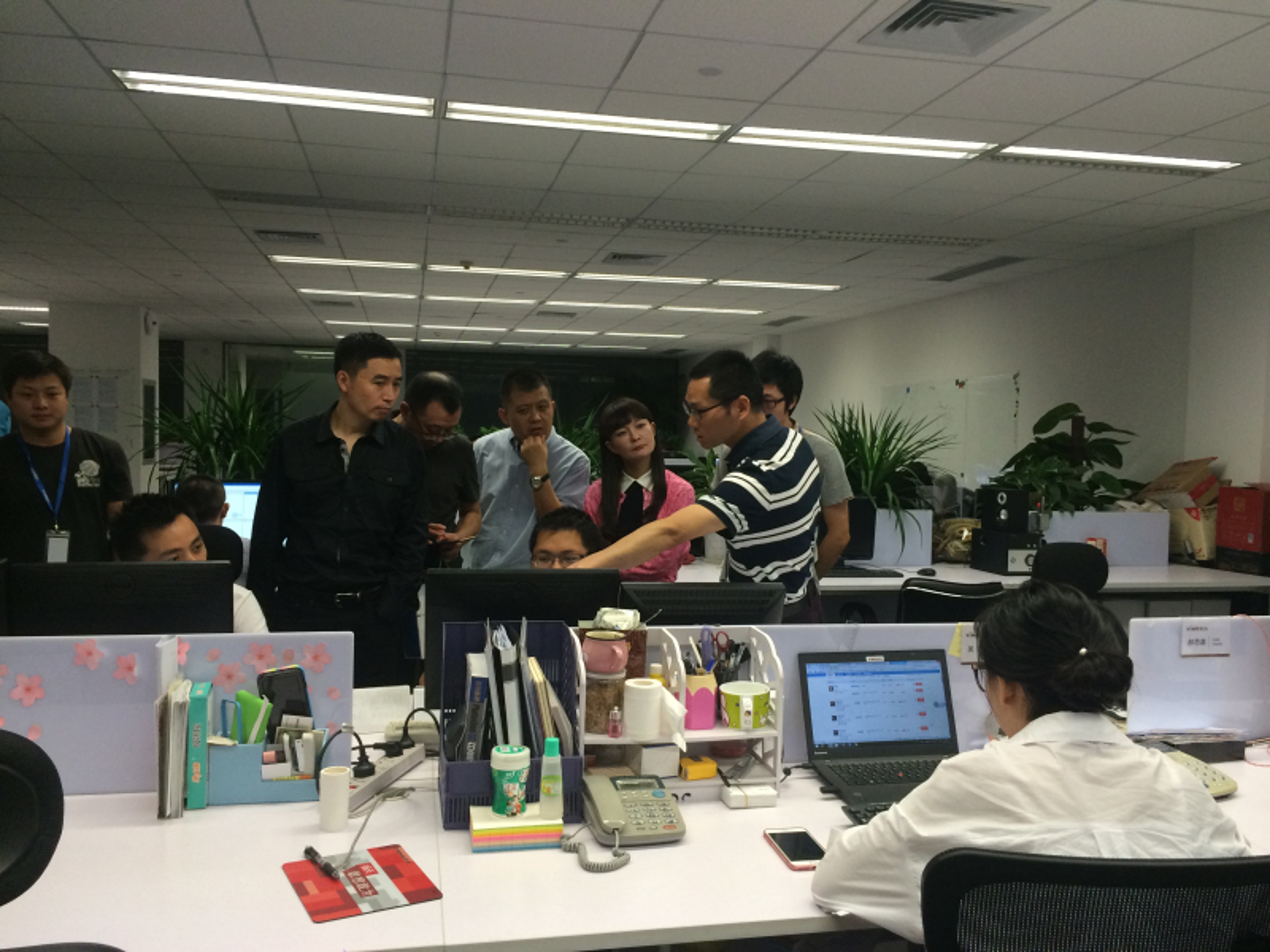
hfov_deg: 61.7
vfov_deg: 48.2
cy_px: 476
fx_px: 1064
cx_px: 635
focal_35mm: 29
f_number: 2.2
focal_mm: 4.15
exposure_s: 1/30
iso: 64
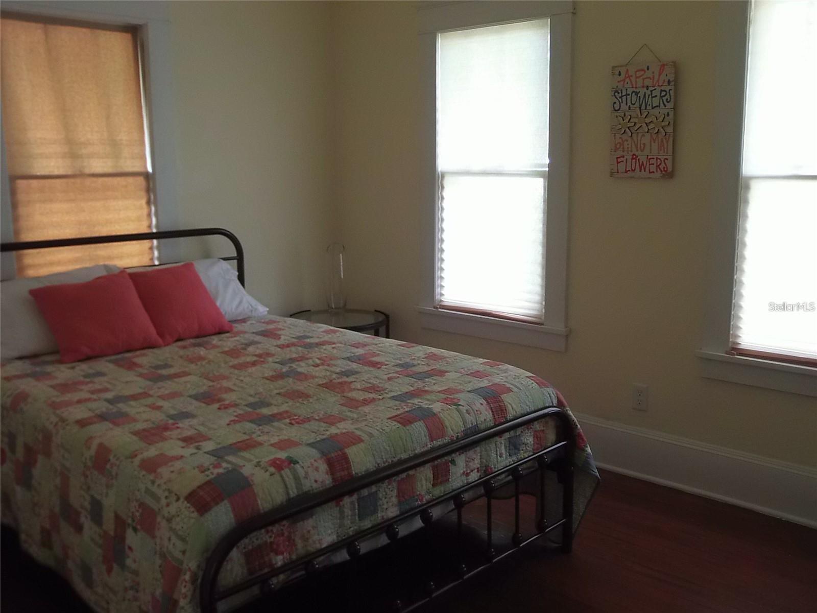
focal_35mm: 33
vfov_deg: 42.9
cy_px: 306
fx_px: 779
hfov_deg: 55.4
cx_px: 408
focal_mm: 5.9
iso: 200
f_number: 3.4
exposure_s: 1/15
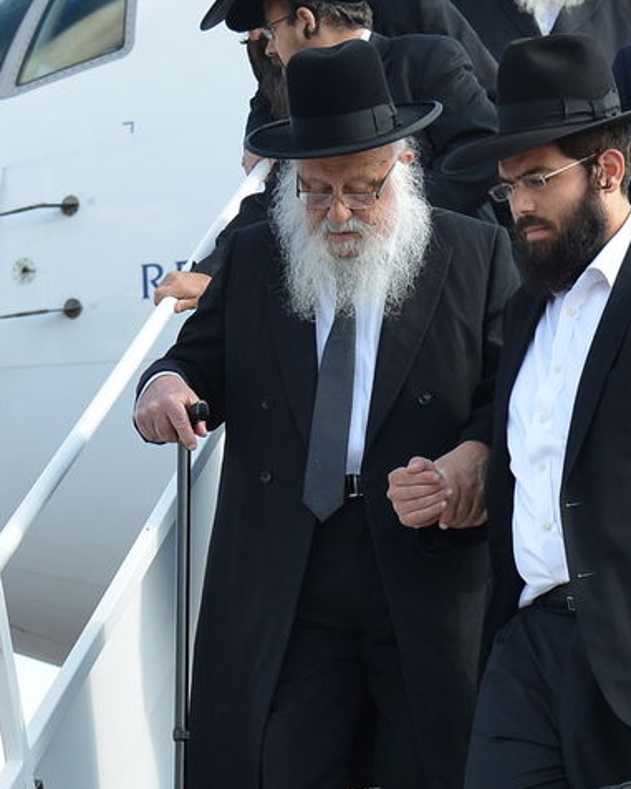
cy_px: 471
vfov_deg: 15.1
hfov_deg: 12.1
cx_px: 444
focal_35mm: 127
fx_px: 2964
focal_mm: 46
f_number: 4.5
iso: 200
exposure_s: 1/500
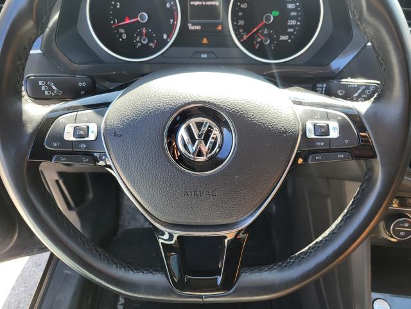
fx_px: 309
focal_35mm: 26
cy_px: 154
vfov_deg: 53.1
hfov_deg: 67.3
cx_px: 206
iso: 40
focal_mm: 5.4
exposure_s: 1/120
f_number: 1.8
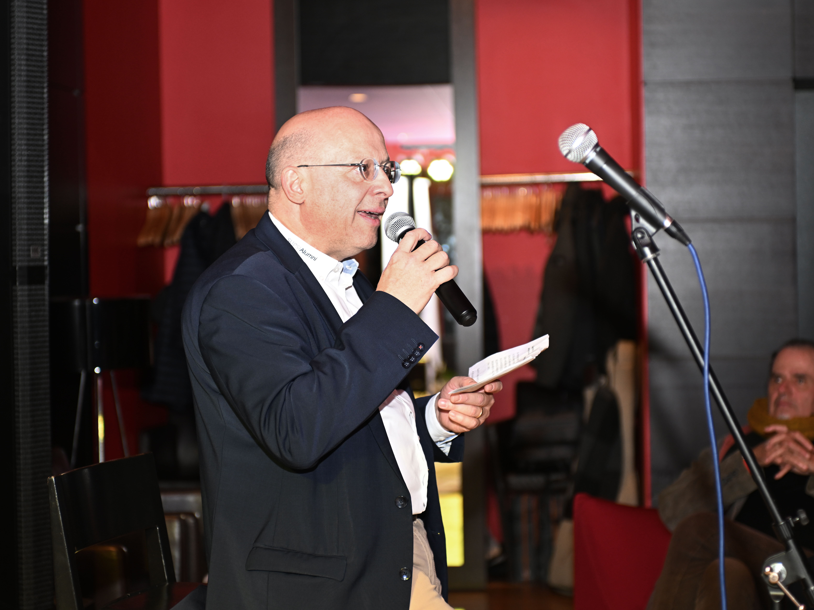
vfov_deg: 18.0
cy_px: 320
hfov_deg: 23.8
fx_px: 1928
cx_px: 426
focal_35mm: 82
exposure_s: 1/60
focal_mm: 70
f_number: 2.8
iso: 640
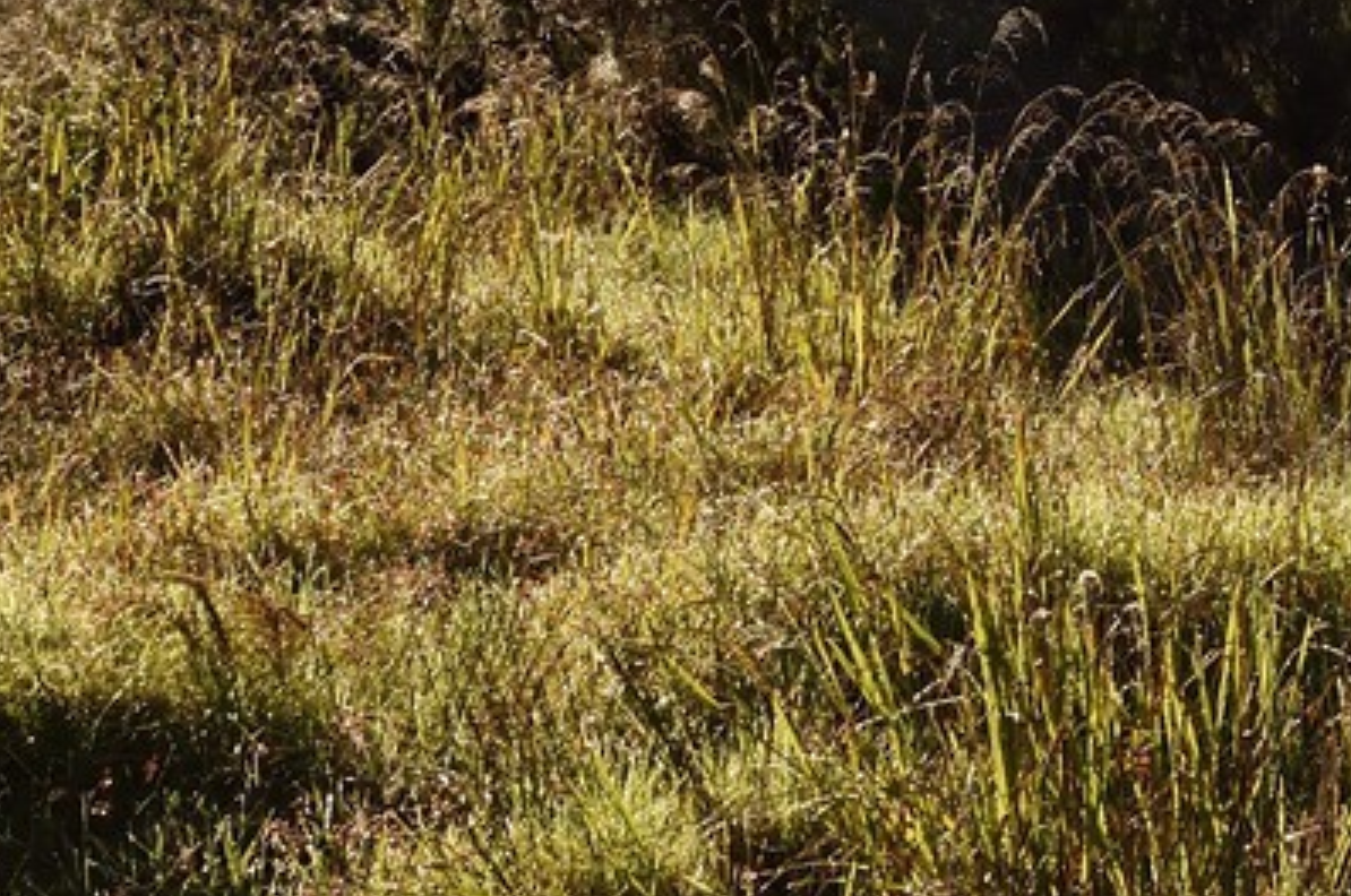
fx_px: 6332
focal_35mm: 169
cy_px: -767
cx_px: 1986
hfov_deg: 11.7
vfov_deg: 7.8
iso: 400
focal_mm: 42
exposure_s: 1/400
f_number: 11
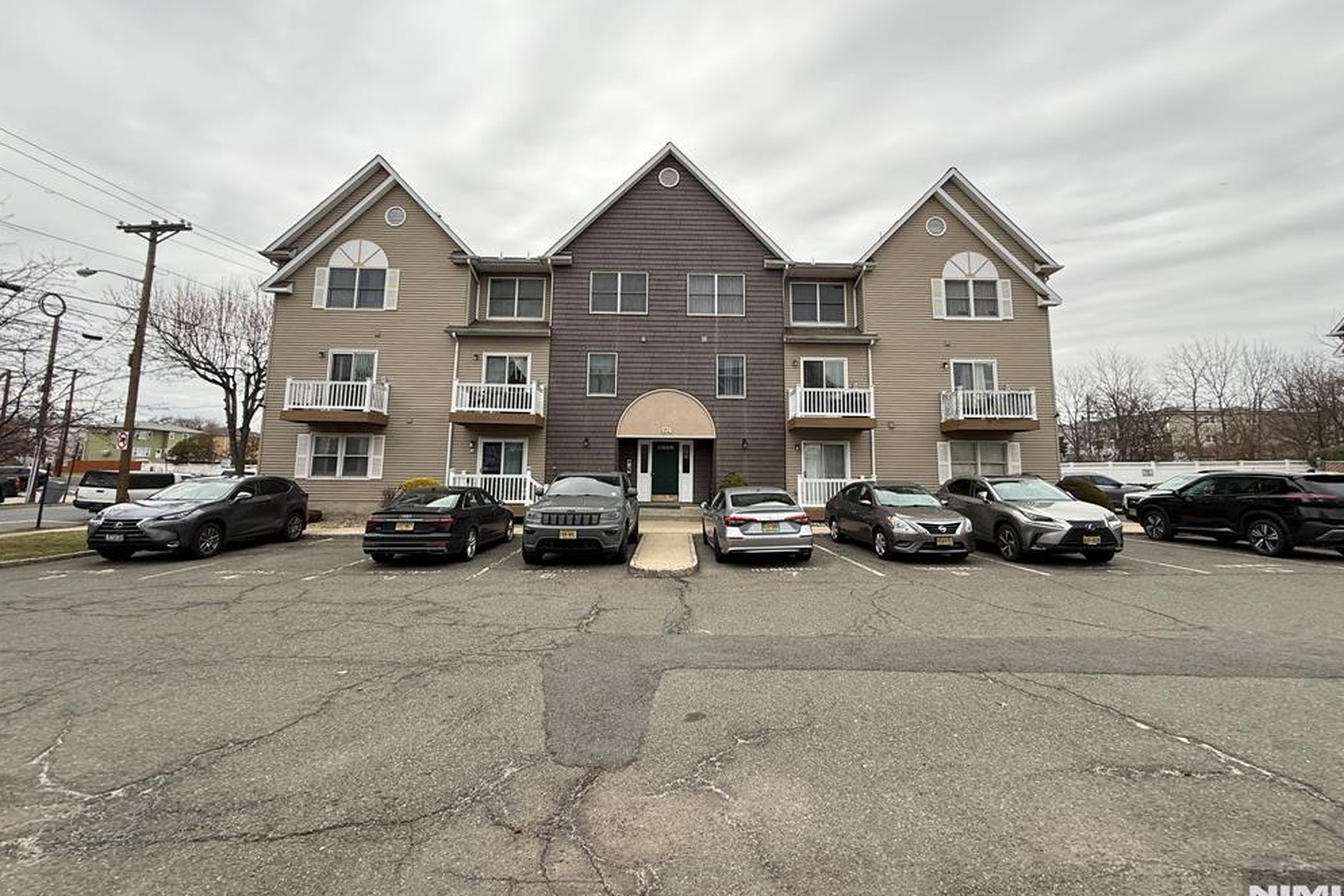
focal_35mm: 15
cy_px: 408
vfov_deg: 77.2
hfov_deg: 100.4
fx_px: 560
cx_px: 687
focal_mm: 2.22
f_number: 2.2
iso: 64
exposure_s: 1/184
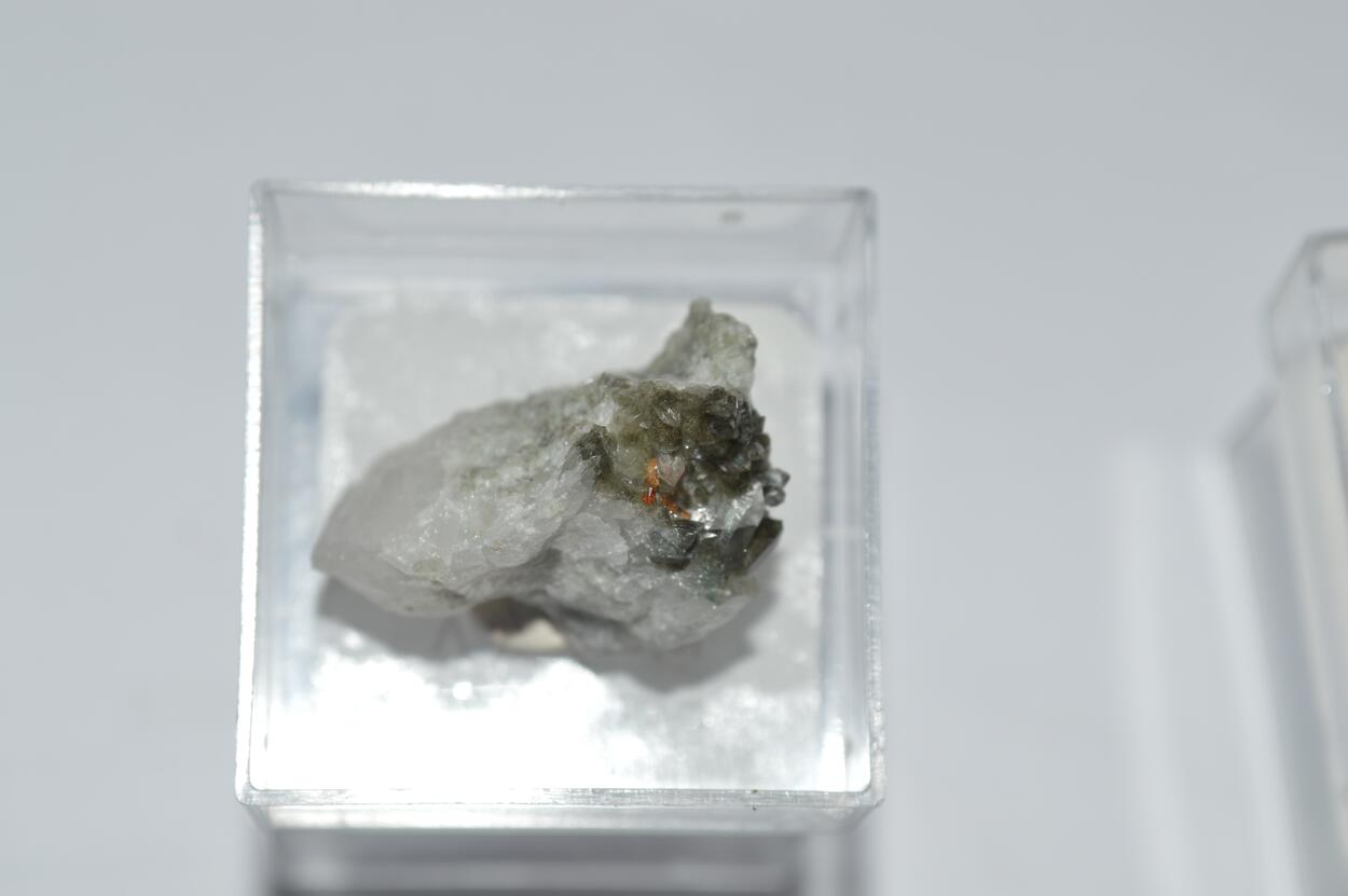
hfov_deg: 24.6
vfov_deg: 16.5
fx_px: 3086
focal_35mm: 82
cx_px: 674
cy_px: 448
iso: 100
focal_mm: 55
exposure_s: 1/60
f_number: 8
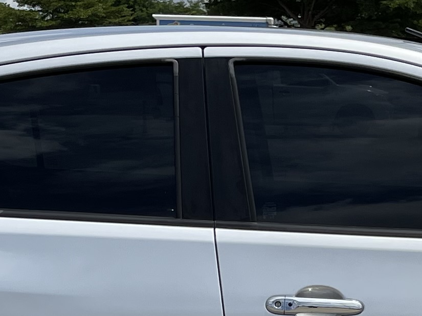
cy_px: 367
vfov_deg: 11.5
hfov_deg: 15.5
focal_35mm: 127
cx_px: 274
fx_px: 1548
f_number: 1.6
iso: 32
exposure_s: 1/6993
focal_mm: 5.1
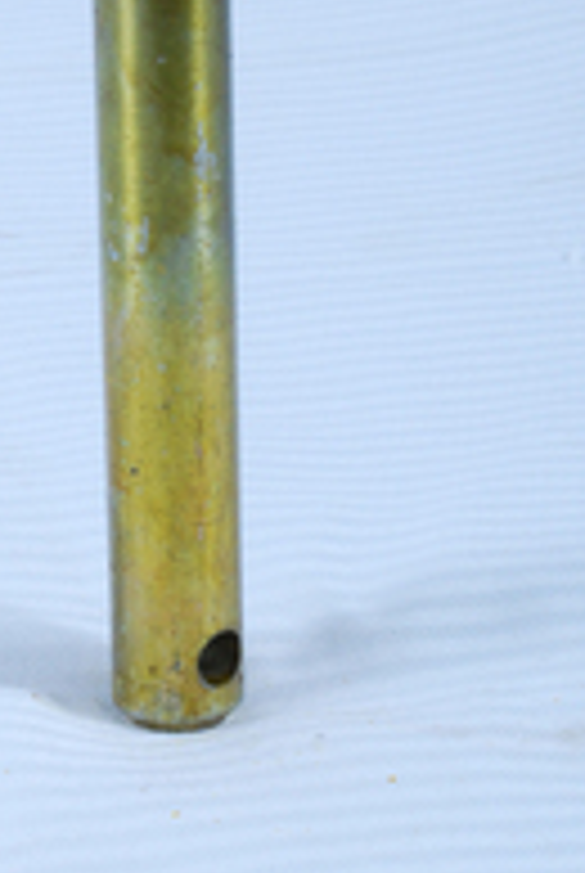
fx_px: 5156
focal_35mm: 212
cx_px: 151
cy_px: 369
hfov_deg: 6.5
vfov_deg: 9.7
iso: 400
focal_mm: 55
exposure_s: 1/160
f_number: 20
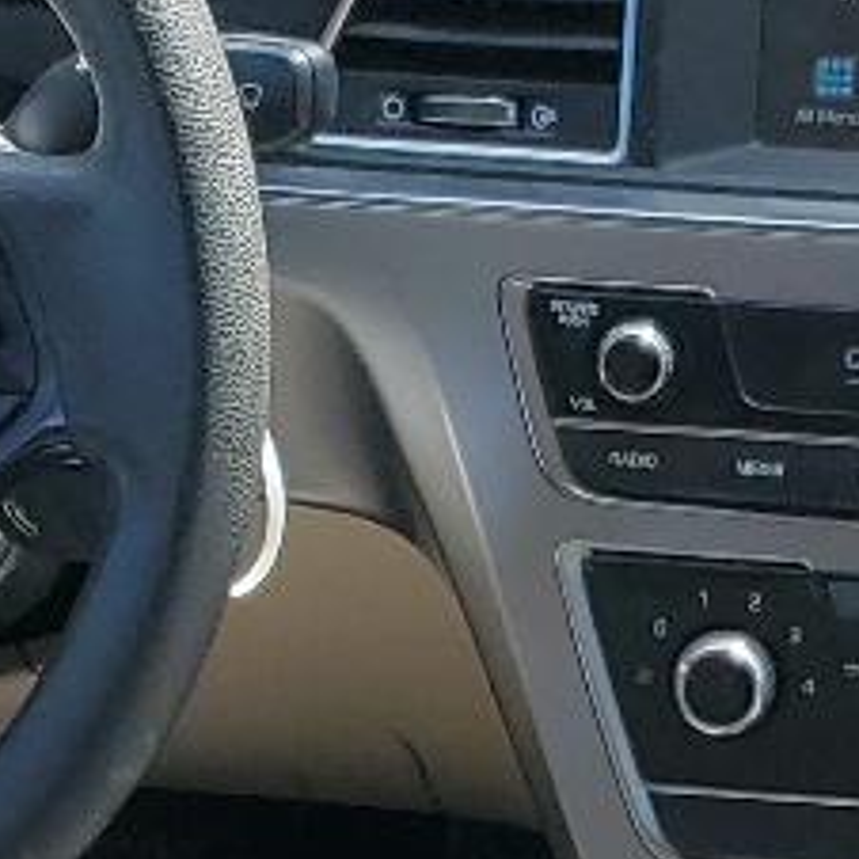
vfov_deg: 10.3
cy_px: 1357
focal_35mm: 163
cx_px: 715
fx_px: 4576
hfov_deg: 10.7
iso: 50
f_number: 1.5
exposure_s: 1/769
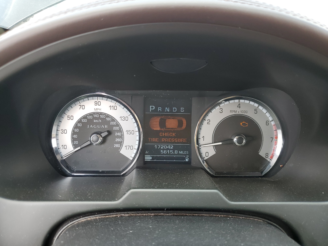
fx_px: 246
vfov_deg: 53.1
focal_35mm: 26
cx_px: 164
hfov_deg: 67.3
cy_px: 123
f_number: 1.5
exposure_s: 1/120
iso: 56
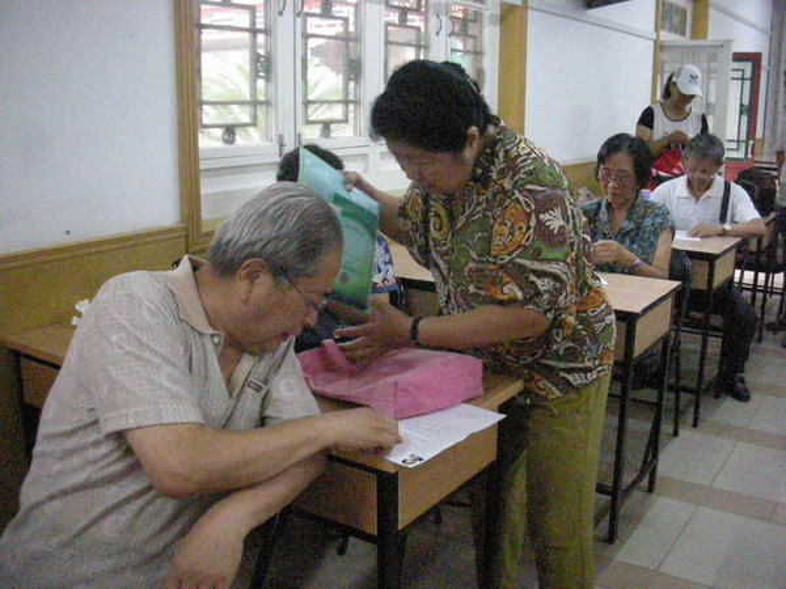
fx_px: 795
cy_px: 294
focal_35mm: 35
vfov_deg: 40.7
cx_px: 393
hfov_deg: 52.6
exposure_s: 1/80
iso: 1600
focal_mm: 5.8
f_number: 2.8
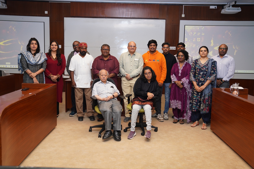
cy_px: 84
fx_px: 240
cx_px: 127
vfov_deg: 38.9
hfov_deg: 55.8
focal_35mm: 34
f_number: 3.5
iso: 800
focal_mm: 34
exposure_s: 1/200
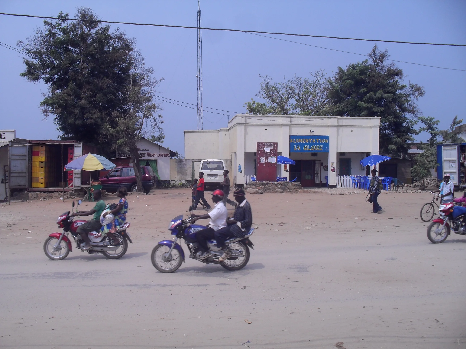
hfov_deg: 52.6
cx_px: 233
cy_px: 174
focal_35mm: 35
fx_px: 471
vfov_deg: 40.7
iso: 100
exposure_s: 1/350
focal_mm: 6.3
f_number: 8.4
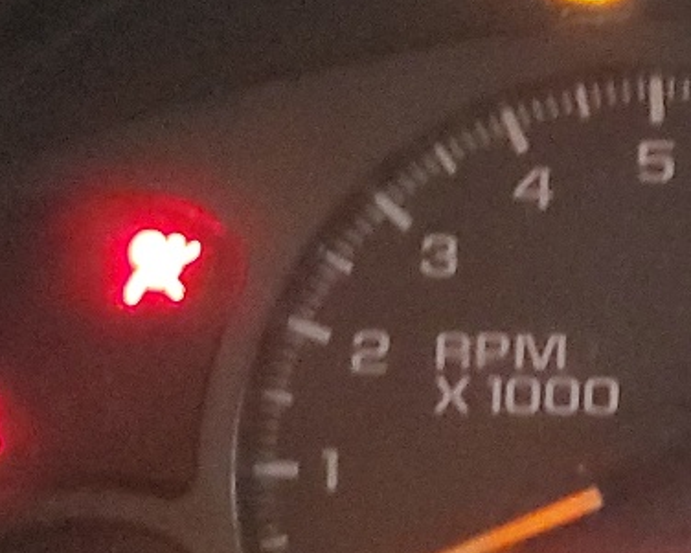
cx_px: 1426
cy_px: 338
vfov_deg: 14.3
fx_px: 2209
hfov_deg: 14.4
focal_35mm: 108
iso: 815
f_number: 1.5
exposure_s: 1/17
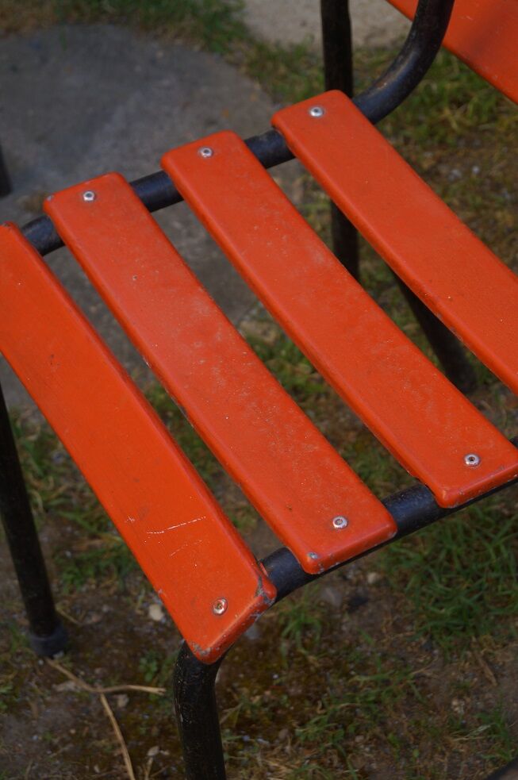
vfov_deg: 27.0
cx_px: 259
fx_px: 1623
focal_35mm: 75
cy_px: 390
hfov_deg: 18.1
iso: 100
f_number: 5.6
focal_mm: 50
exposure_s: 1/80
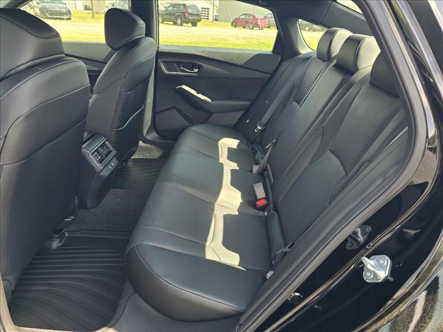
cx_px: 222
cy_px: 166
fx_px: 294
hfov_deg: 73.9
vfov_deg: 58.9
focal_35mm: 23
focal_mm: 6.3
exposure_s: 1/78.1
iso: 16
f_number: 1.7
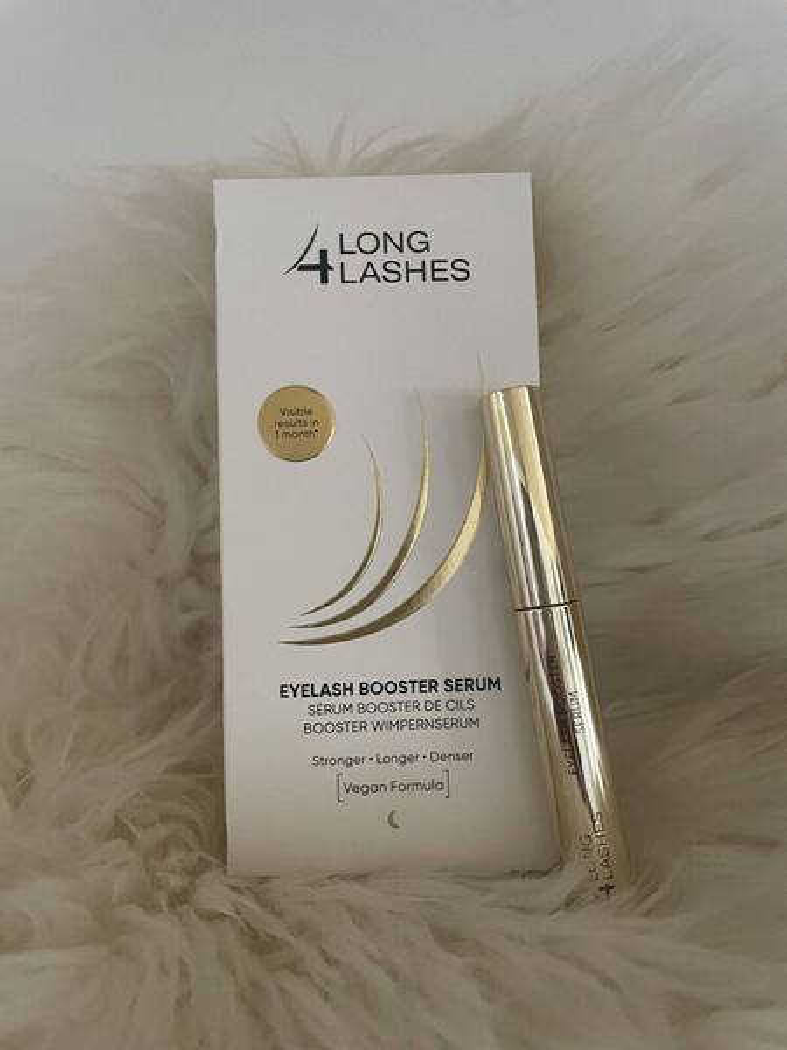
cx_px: 394
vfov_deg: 67.3
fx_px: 788
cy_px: 525
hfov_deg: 53.1
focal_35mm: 26
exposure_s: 1/40
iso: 640
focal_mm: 4.2
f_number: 1.6
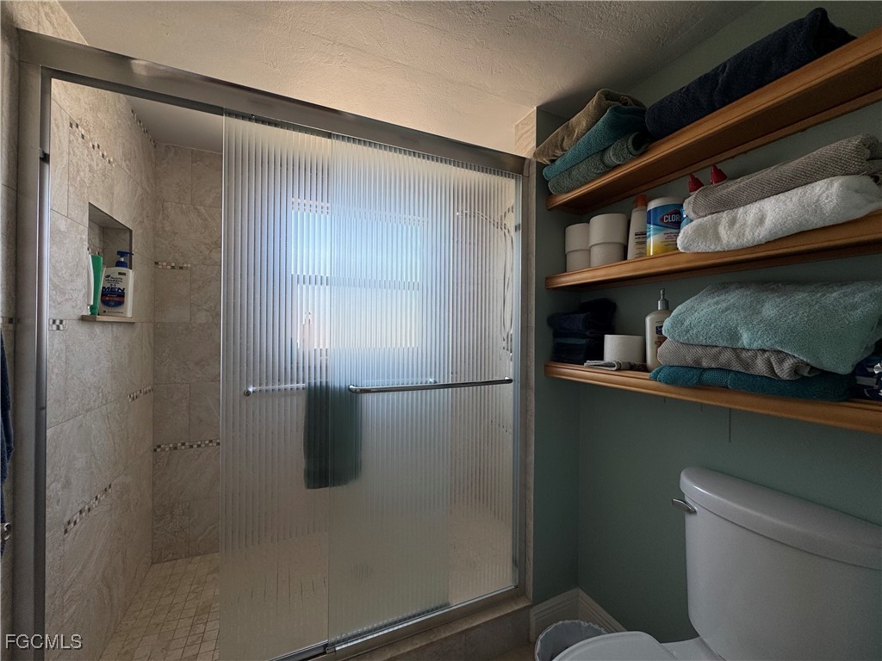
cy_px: 330
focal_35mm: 14
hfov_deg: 102.1
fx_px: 357
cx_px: 441
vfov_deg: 85.7
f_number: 2.2
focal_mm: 2.22
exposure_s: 1/195
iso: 40
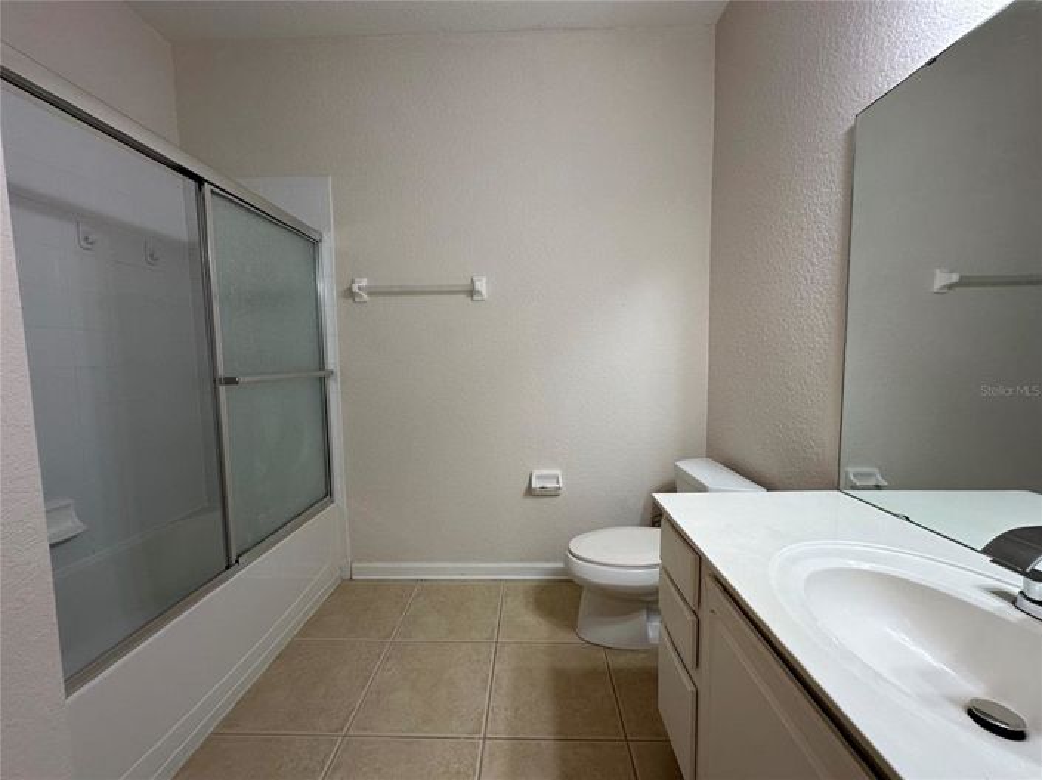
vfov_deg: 85.6
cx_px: 521
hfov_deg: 102.1
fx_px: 421
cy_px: 390
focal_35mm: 14
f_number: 2.2
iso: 125
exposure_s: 1/120
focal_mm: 2.22
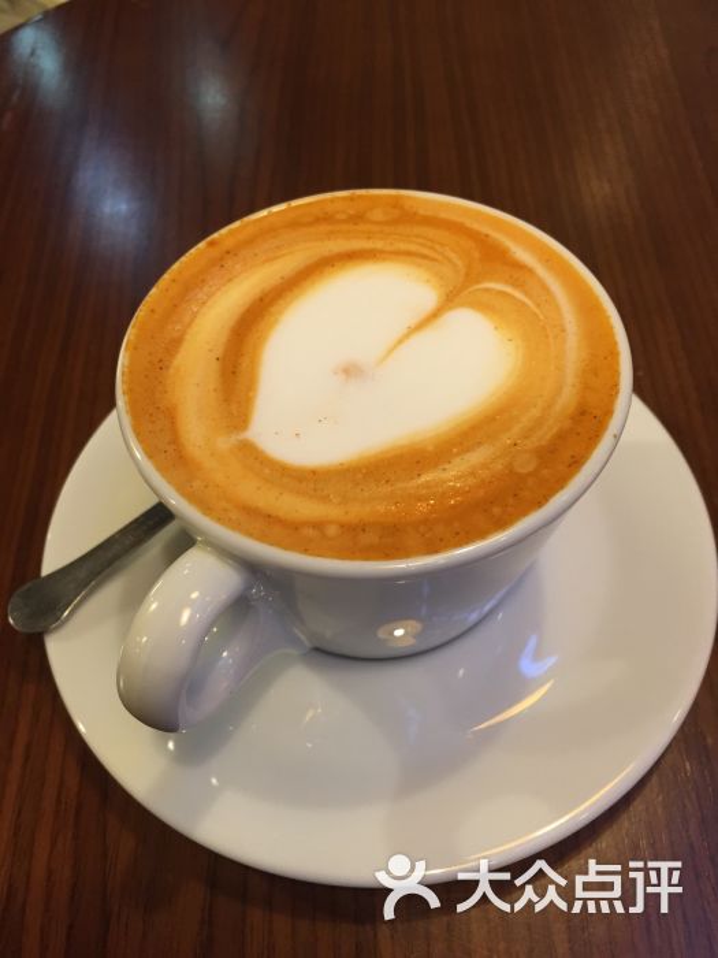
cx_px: 359
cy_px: 479
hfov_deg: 48.2
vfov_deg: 61.7
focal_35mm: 29
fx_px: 802
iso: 125
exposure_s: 1/30
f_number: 2.2
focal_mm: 4.15
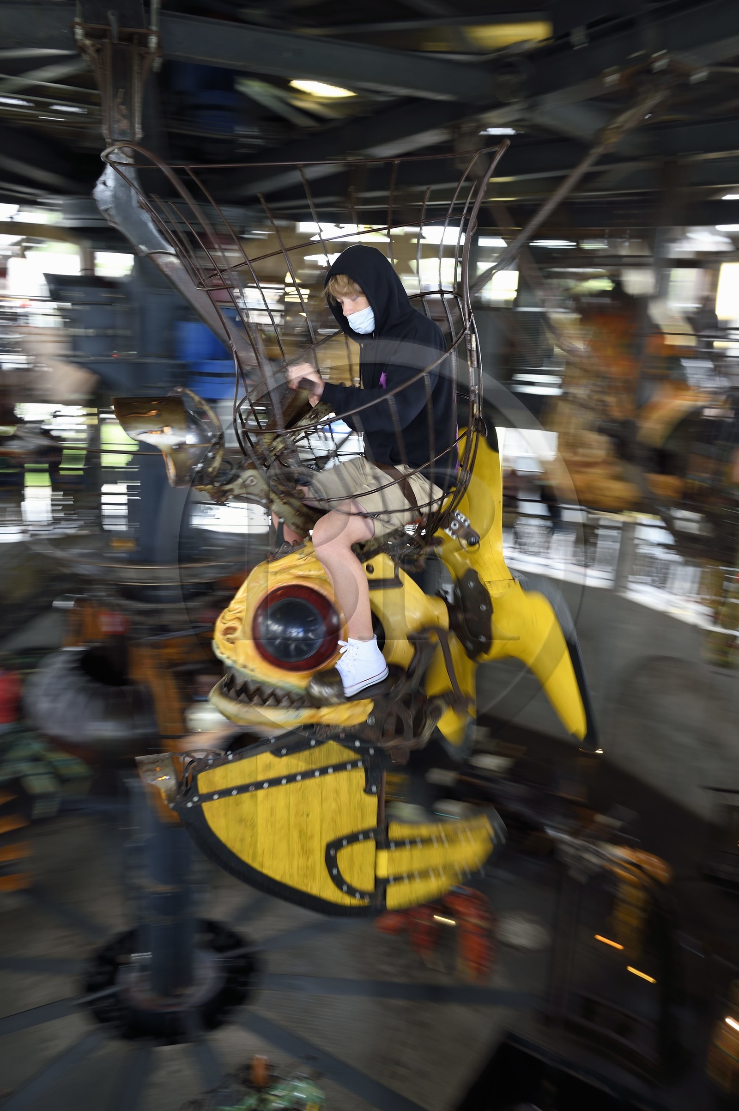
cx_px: 370
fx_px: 894
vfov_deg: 63.7
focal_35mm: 29
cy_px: 556
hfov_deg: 44.9
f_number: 5.6
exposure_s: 1/10
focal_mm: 29
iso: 100
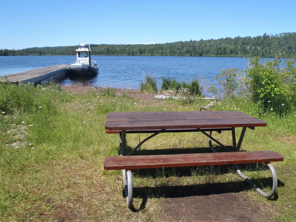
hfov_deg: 63.4
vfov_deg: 49.7
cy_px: 111
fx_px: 239
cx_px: 148
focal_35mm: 28
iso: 100
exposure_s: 1/60
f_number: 10
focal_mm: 5
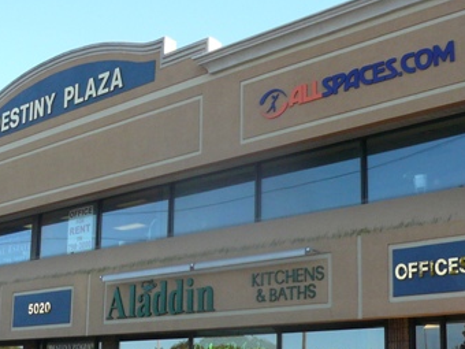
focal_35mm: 64
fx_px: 860
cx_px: 209
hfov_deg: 30.2
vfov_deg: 22.9
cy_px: 215
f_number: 2.8
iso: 100
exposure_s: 1/500
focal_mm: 4.6
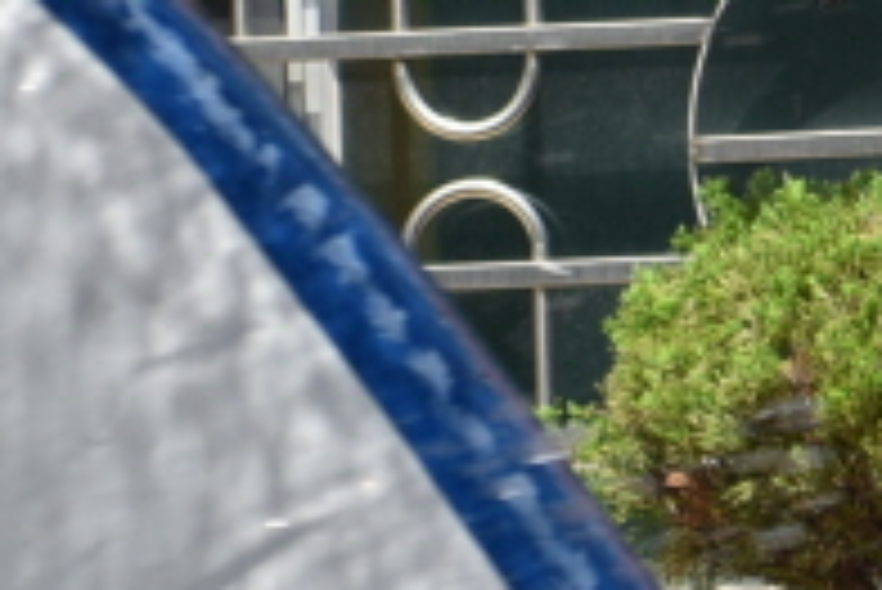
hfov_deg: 3.4
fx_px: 14637
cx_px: 2092
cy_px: 1216
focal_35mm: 597
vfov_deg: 2.3
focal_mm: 78
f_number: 8
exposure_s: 1/250
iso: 200
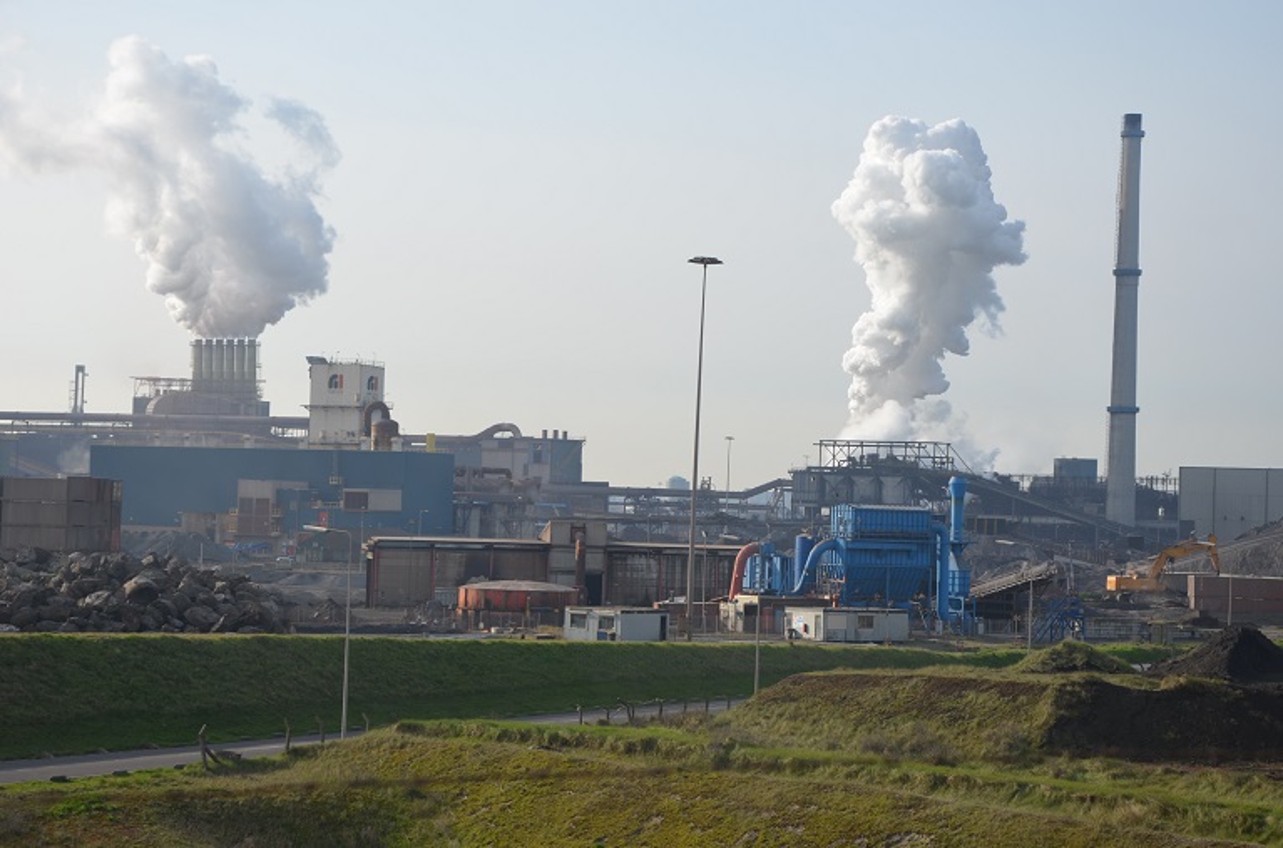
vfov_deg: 15.6
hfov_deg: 23.4
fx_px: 3092
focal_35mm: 87
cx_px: 642
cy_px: 424
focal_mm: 58
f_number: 9
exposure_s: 1/320
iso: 100
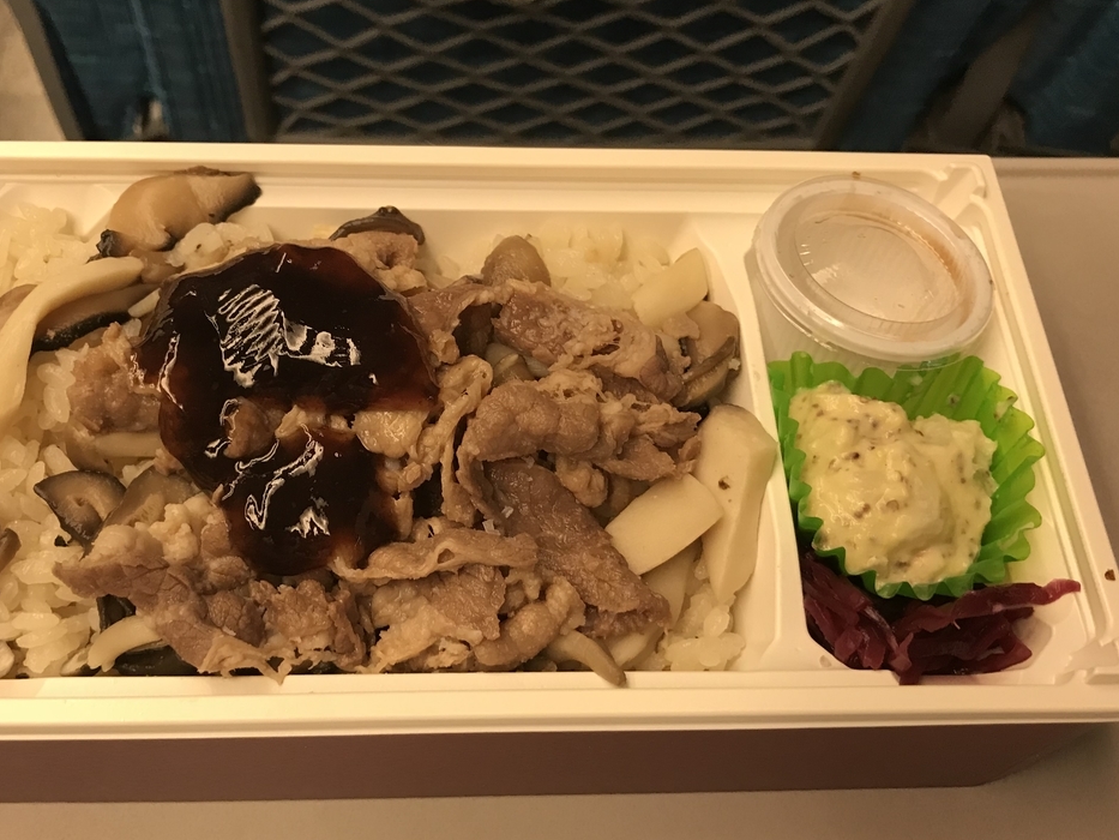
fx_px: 1164
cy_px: 448
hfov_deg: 51.1
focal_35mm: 36
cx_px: 468
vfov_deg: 39.6
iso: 32
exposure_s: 1/30
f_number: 1.8
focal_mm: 3.99
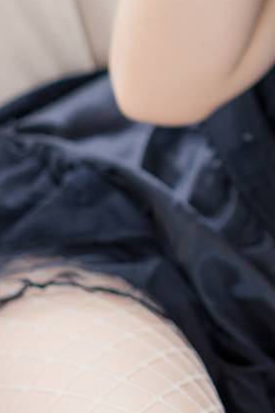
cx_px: 576
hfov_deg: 5.6
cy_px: 21
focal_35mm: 237
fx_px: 2720
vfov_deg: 8.7
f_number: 2.2
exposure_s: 1/125
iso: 100
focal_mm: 55
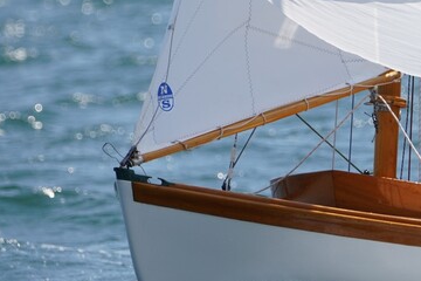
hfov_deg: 1.6
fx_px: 15108
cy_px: 86
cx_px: 467
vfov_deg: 1.1
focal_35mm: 1292
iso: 250
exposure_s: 1/1250
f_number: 6.3
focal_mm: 388
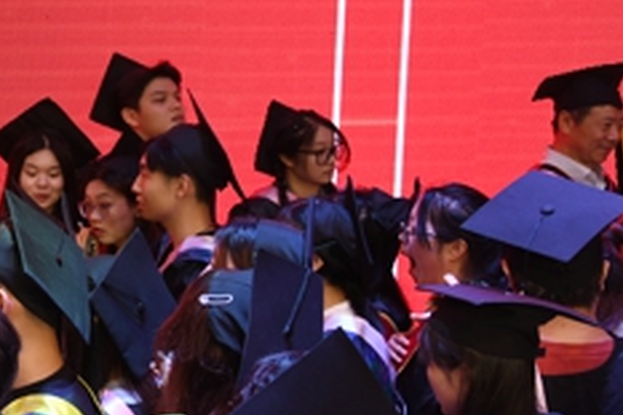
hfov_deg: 18.2
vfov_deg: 13.3
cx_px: -259
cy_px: 82
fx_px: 1764
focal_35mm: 102
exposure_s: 1/125
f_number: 5.6
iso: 1250
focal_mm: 35
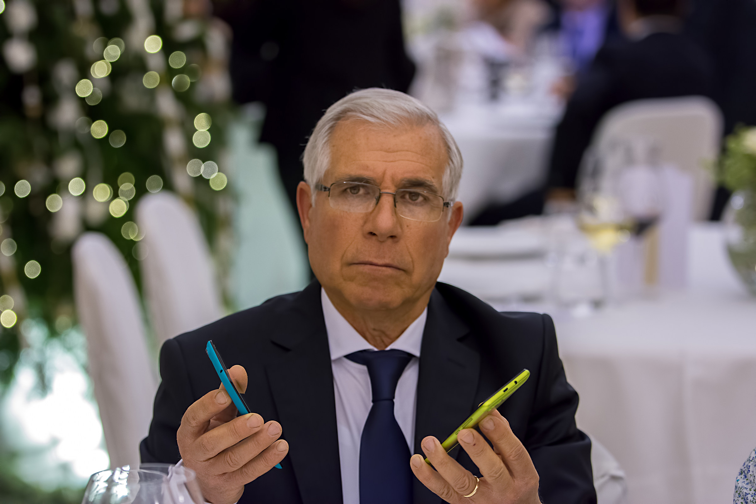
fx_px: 2992
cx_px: 378
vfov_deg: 9.6
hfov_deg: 14.4
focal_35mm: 142
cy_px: 252
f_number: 2.8
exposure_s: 1/125
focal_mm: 95
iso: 1600
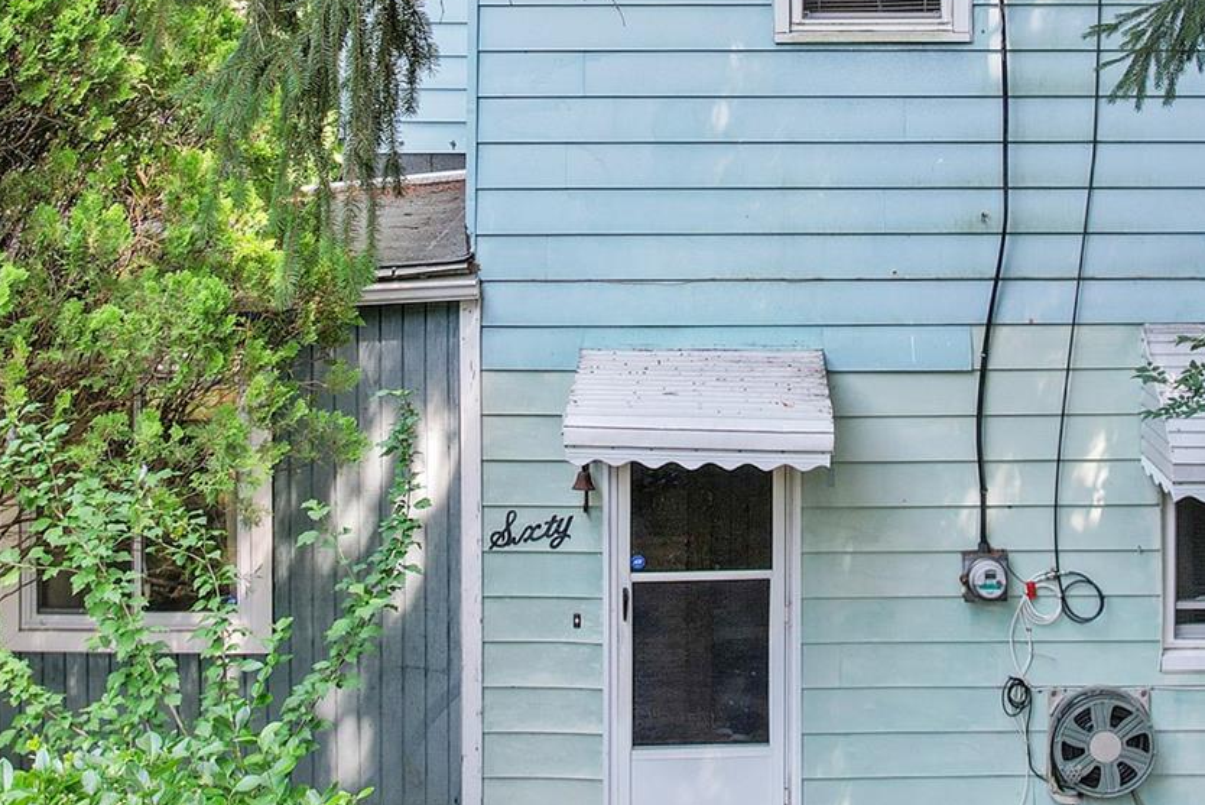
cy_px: 156
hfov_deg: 36.8
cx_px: 691
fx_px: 1808
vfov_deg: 24.7
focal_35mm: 54
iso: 100
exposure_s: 1/250
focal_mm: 8.38
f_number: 2.8
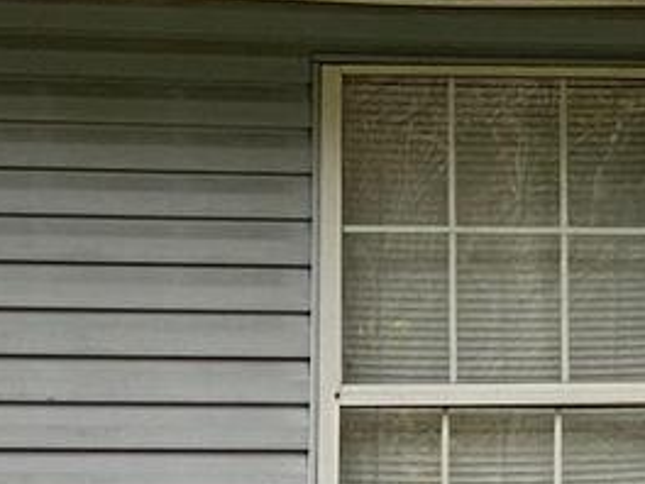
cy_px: 240
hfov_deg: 4.9
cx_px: 926
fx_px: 7509
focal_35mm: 403
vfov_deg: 3.7
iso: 20
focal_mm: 6
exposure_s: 1/369
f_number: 2
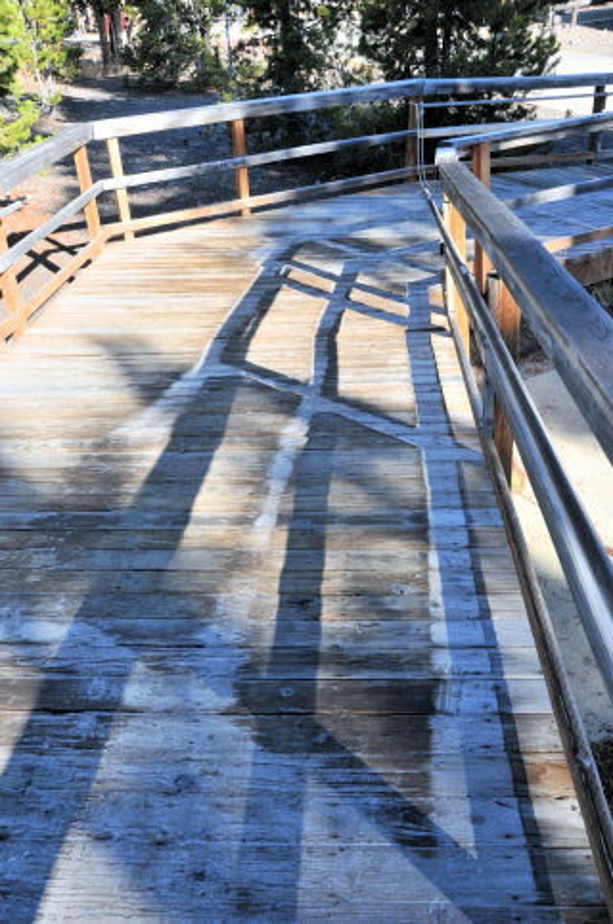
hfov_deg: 39.9
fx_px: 845
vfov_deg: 57.3
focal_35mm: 33
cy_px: 462
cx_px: 306
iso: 500
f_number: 9
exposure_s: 1/320
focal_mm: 22
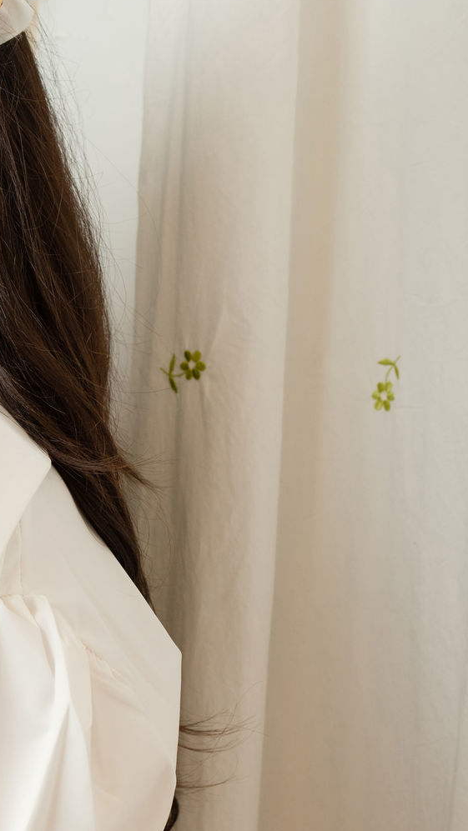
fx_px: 1963
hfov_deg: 13.0
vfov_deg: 23.7
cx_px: -179
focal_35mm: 89
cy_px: 602
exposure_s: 1/320
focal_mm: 35
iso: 400
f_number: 5
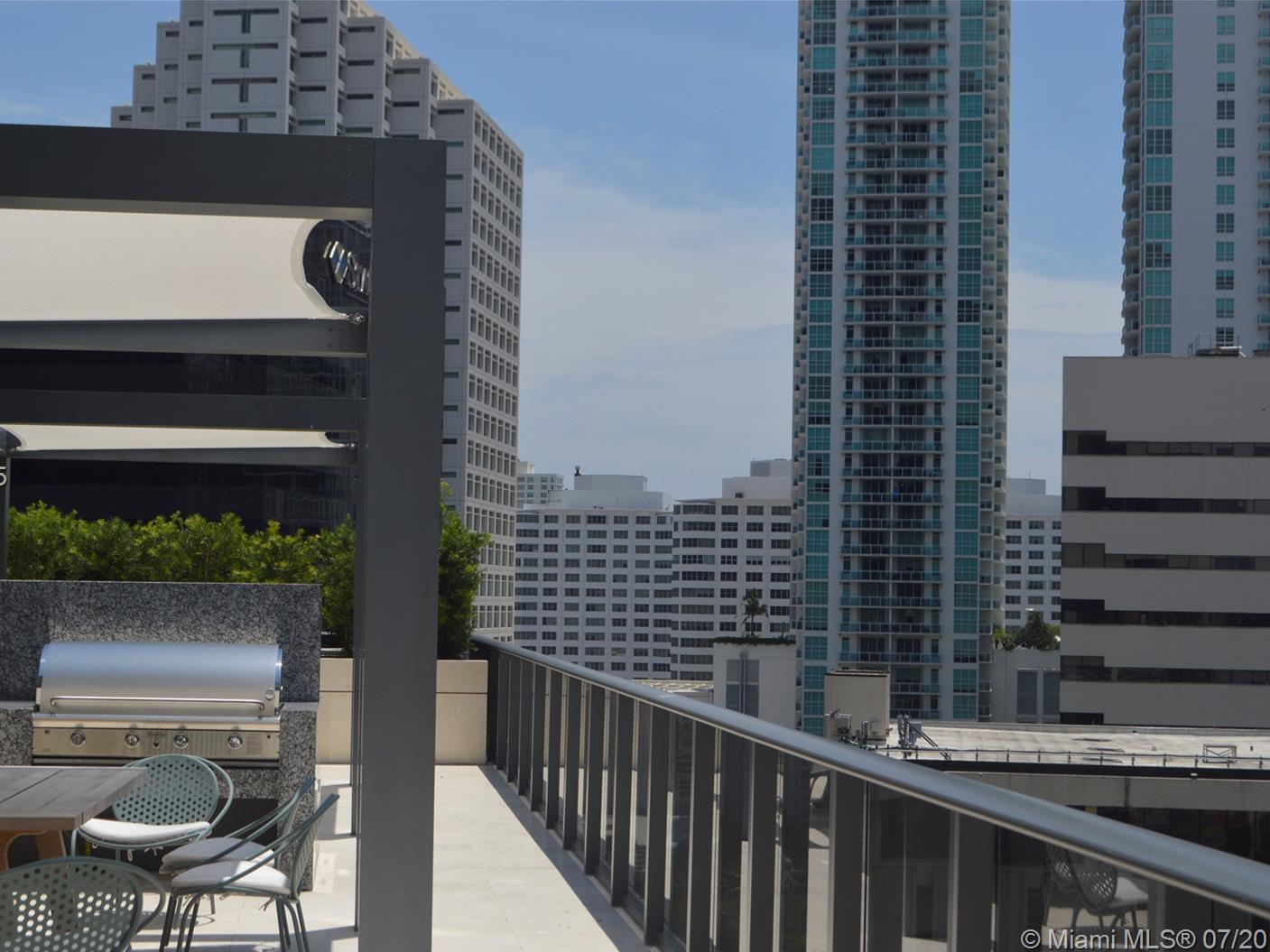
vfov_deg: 24.8
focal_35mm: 59
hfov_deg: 32.7
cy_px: 479
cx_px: 592
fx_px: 2164
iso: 100
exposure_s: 1/320
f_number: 9
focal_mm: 36
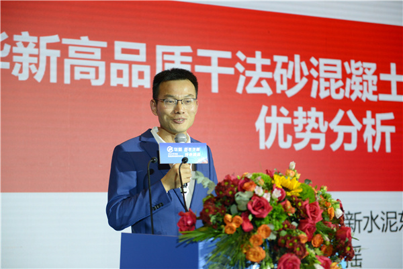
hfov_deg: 28.8
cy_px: 134
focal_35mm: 70
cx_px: 202
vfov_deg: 19.5
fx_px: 784
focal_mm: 70
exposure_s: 1/640
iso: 1250
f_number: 2.8
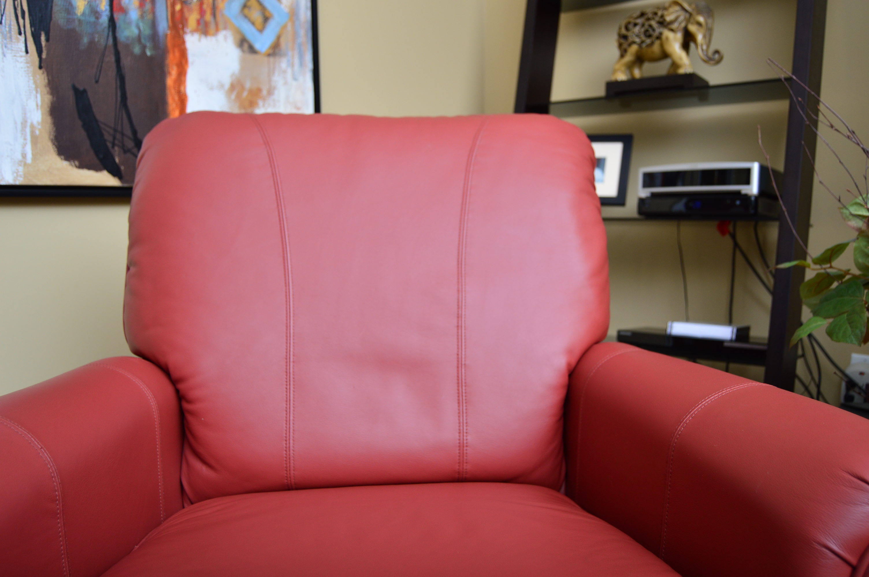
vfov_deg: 43.5
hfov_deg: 62.0
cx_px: 434
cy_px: 288
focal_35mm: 30
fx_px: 724
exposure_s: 1/200
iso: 200
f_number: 3.5
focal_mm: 20
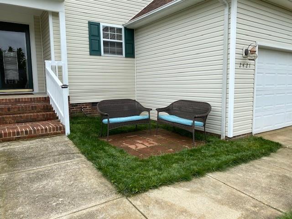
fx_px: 219
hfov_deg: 67.3
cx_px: 146
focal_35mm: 26
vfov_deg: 53.1
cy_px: 110
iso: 32
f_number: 1.8
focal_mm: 4.25
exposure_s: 1/1838
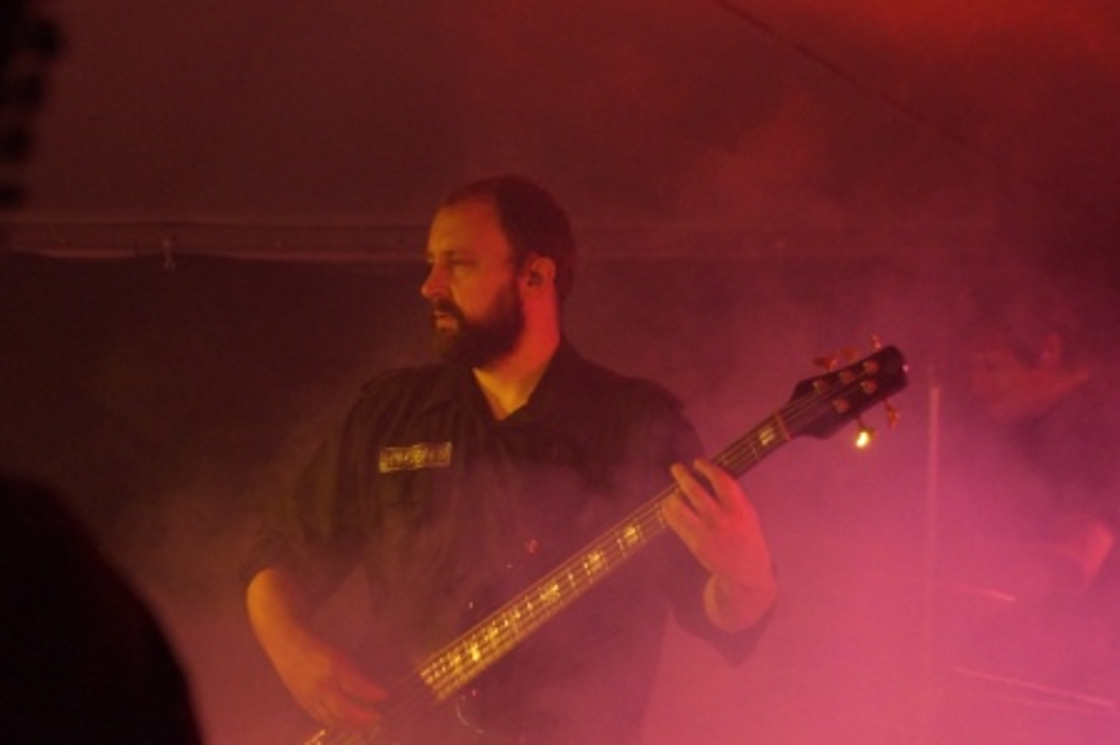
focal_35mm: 120
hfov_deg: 17.1
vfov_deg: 11.4
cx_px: 560
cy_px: 372
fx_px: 3730
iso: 3200
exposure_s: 1/60
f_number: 5.6
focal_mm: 80
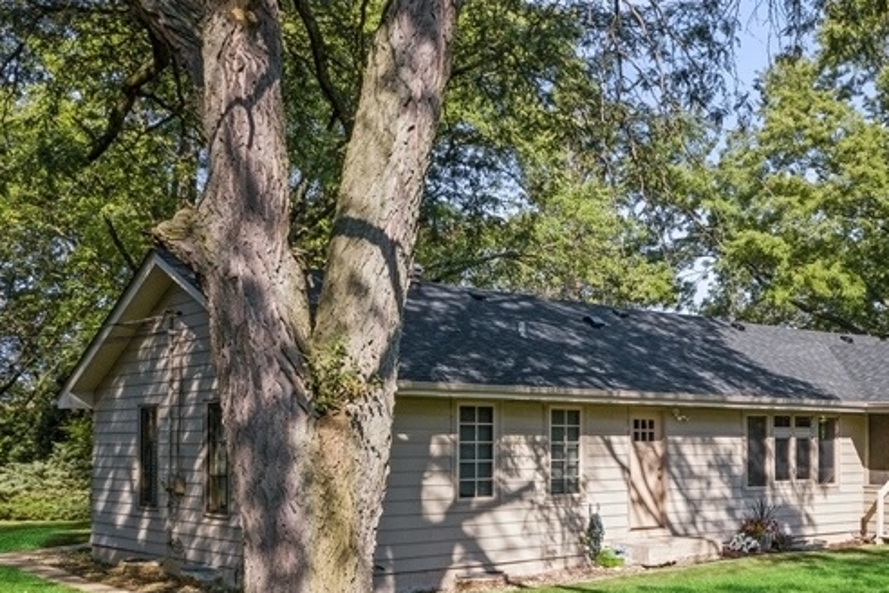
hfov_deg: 42.9
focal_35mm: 44
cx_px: 683
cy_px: 419
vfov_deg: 30.2
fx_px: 1086
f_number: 2.2
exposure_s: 1/800
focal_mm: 4.73
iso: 100
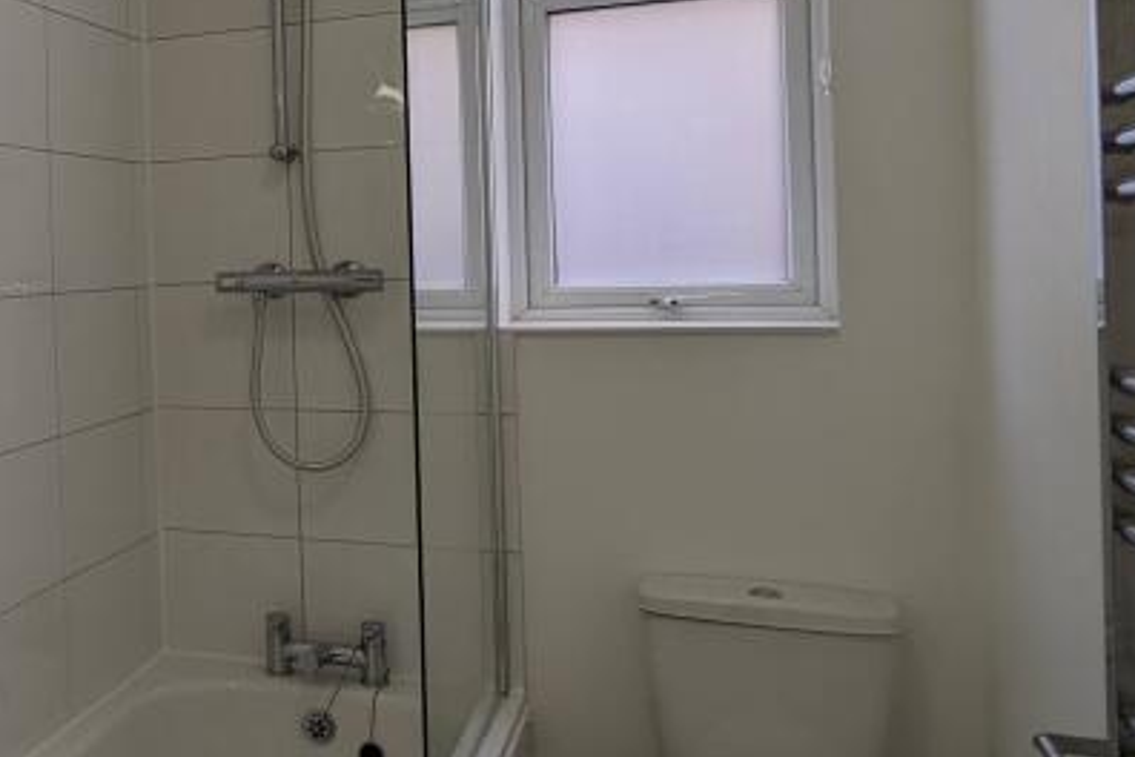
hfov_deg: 38.6
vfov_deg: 31.0
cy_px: 255
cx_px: -72
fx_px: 1356
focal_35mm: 43
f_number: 2.2
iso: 26
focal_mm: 2.22
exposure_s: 1/101
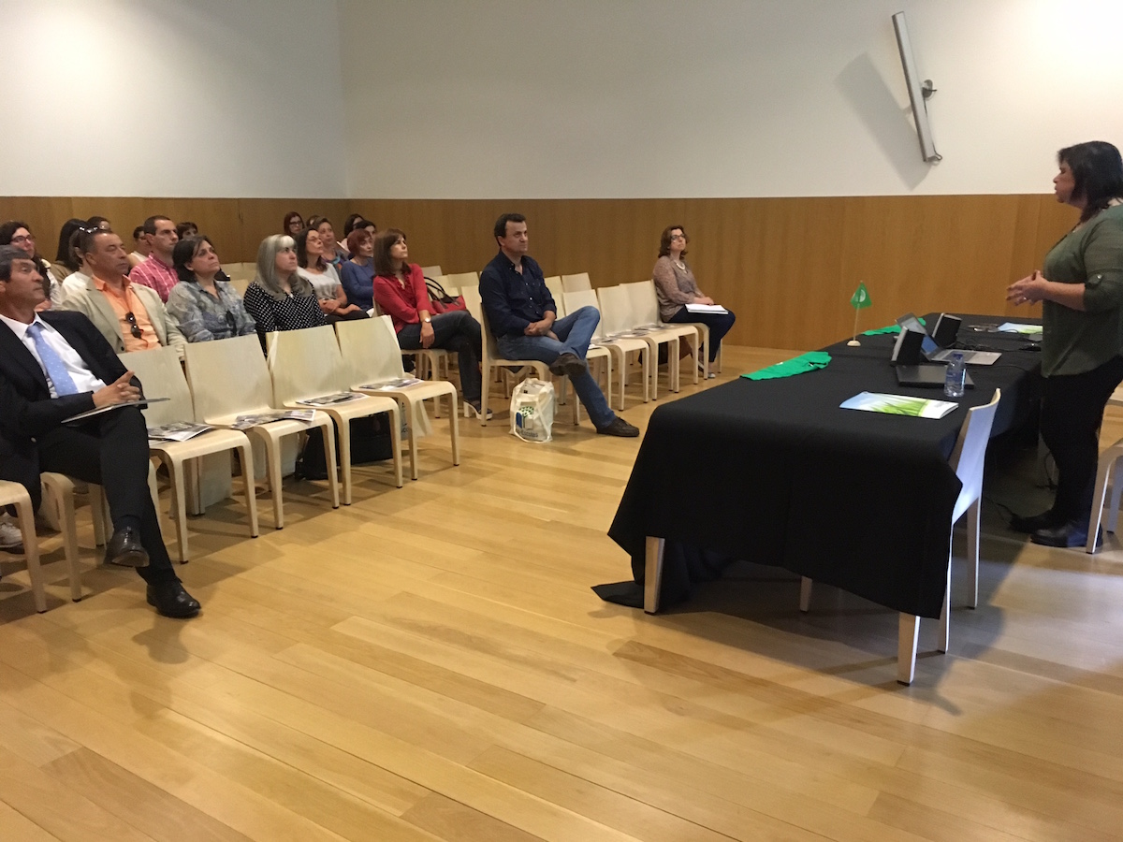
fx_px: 941
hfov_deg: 61.7
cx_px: 562
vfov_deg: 48.2
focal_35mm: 29
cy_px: 421
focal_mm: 4.15
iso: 320
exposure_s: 1/17
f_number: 2.2
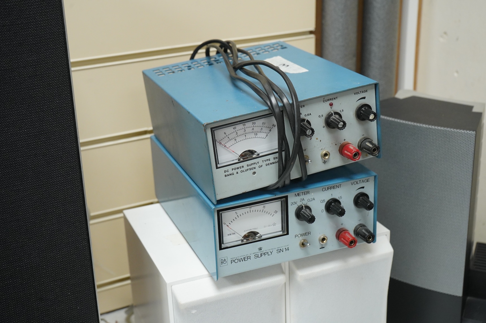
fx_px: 674
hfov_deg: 39.6
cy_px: 162
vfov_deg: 26.9
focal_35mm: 50
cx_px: 243
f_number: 8
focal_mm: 50
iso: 4000
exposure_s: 1/100
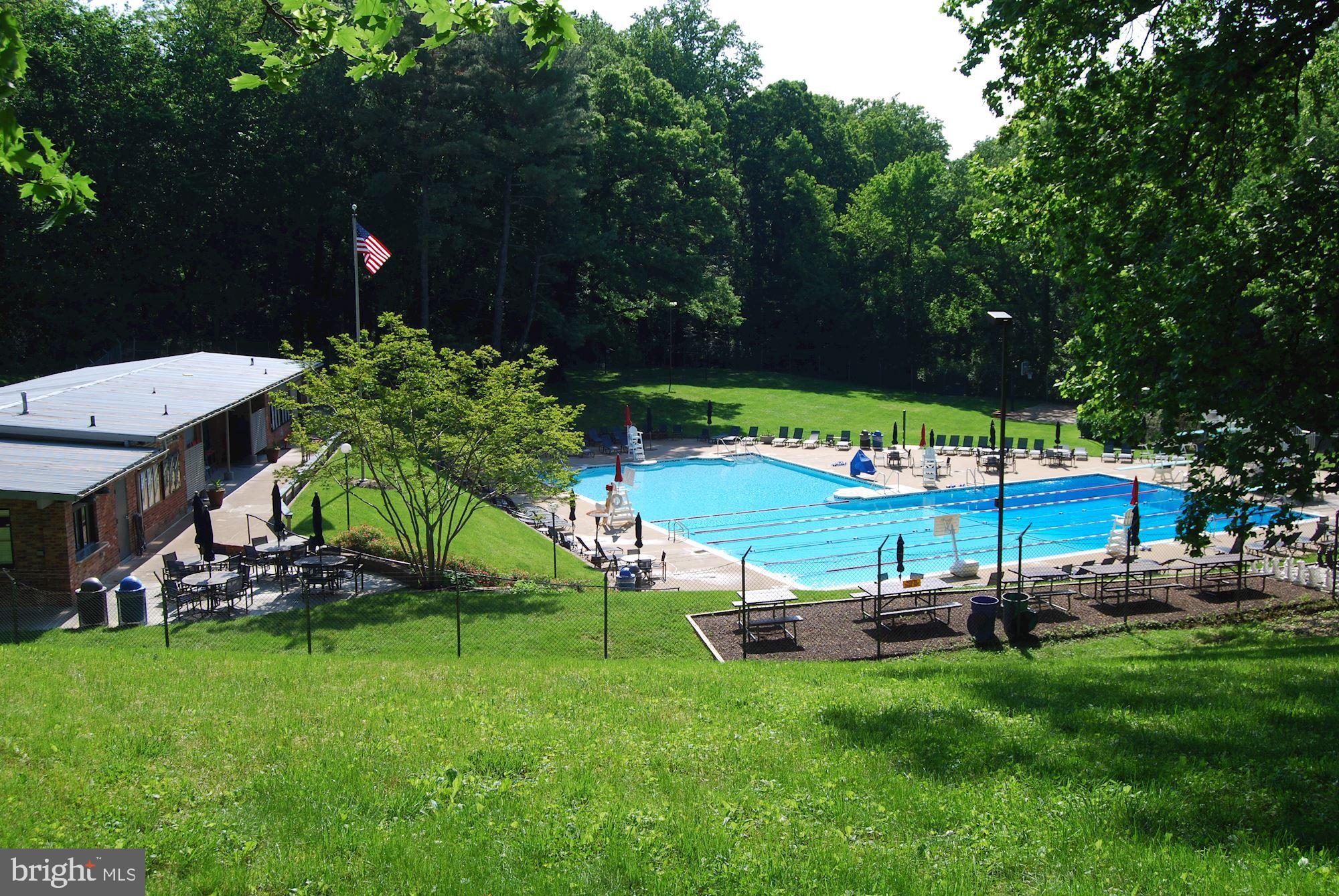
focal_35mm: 36
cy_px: 448
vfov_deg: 37.0
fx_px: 1341
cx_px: 670
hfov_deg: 53.1
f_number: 6.3
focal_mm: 24
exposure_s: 1/160
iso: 100
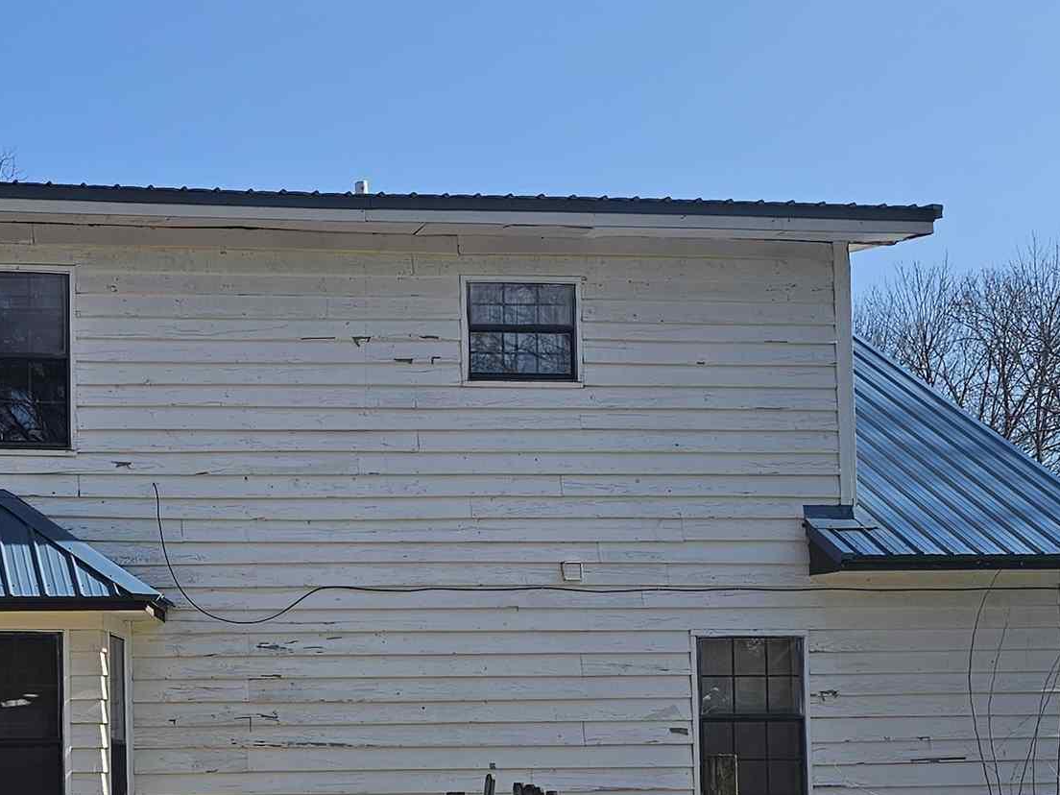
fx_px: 1960
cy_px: 752
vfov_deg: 22.3
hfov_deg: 28.6
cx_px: 27
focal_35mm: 64
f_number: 1.7
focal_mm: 6.3
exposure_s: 1/939
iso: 10
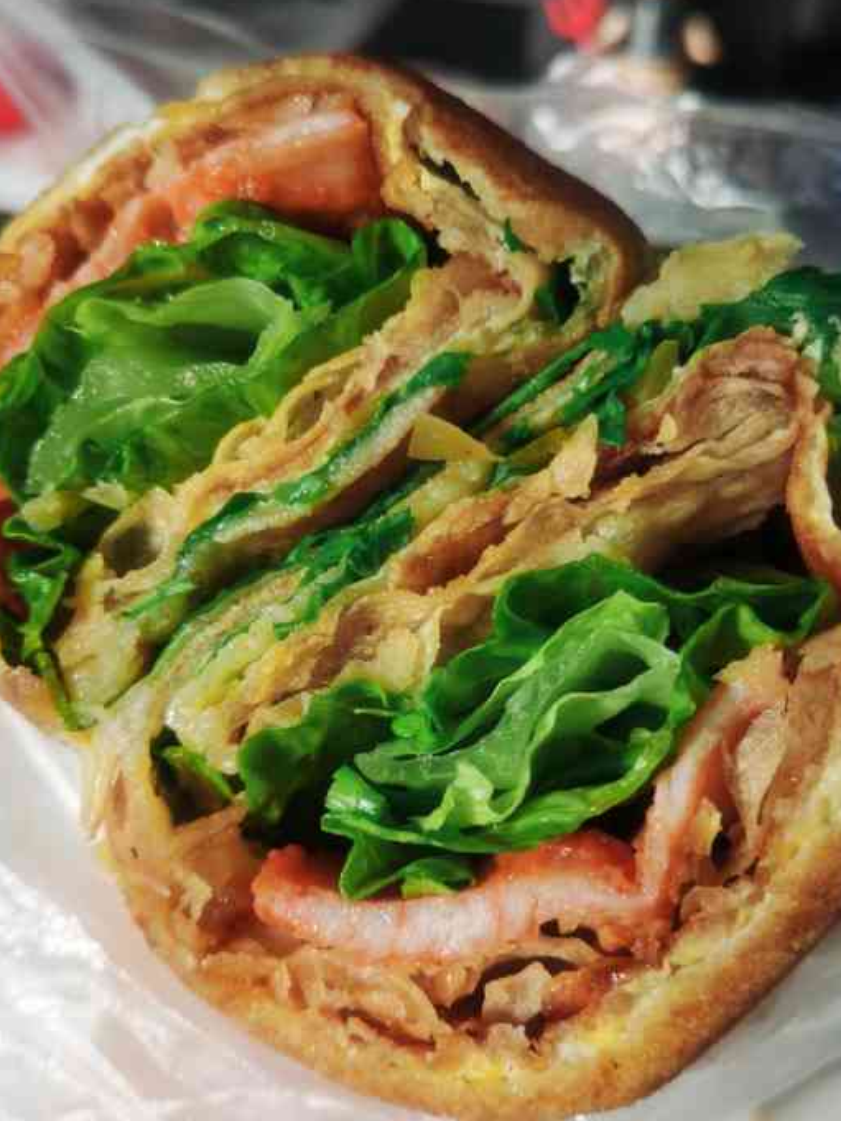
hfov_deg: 38.7
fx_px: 1198
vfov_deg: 50.1
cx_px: 430
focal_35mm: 37
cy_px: 600
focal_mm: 5.58
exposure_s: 1/185
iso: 50
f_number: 1.8
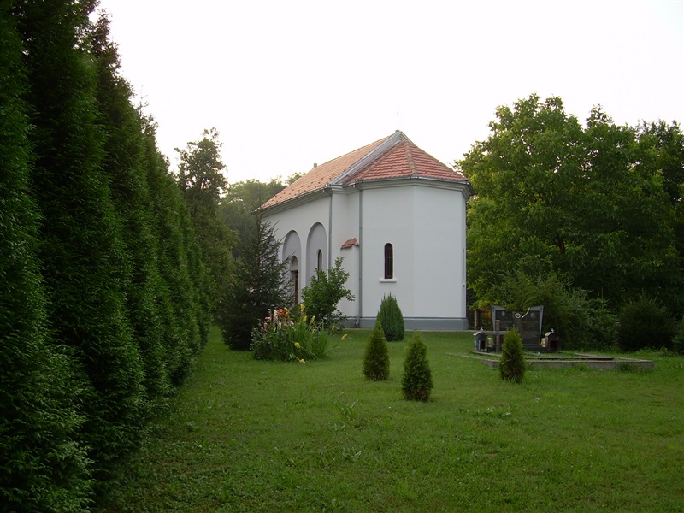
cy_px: 256
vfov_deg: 37.7
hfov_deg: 49.0
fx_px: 751
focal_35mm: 38
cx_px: 342
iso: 50
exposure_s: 1/250
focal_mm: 6.3
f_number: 2.8
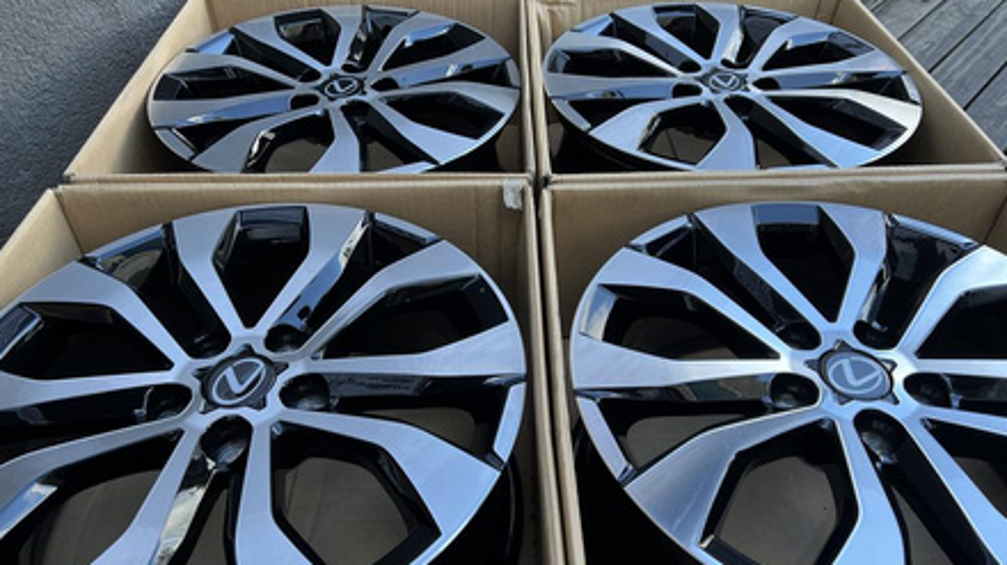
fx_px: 774
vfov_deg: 40.1
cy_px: 281
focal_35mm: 29
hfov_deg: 66.1
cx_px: 508
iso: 32
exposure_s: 1/121
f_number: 1.5
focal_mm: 5.7
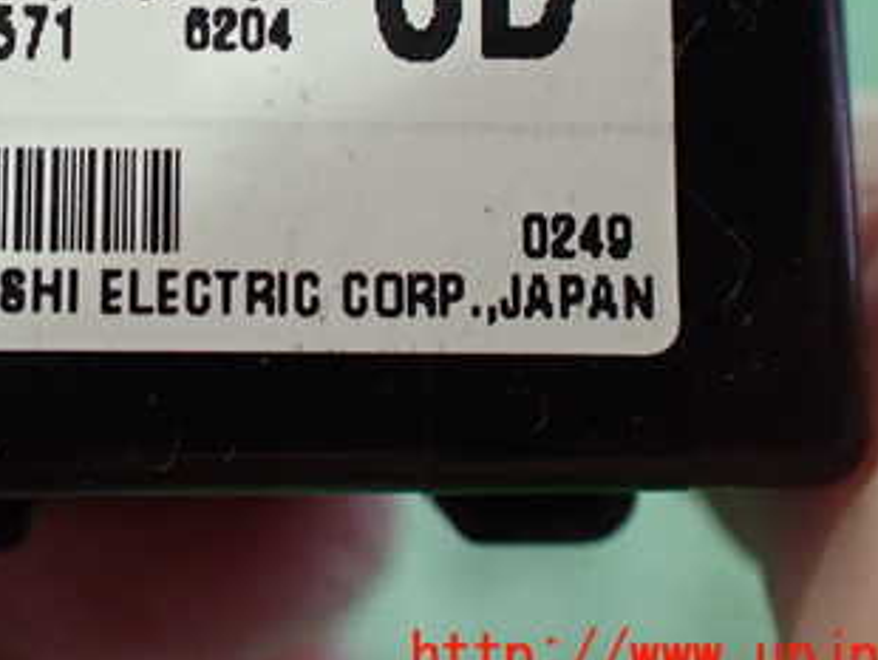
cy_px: 57
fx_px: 1472
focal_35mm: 58
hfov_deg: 32.5
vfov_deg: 24.5
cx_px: 201
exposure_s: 1/40
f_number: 2.3
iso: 800
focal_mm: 5.4
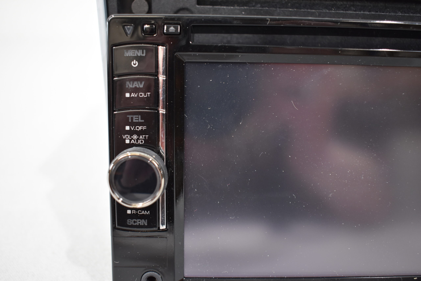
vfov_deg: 36.9
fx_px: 421
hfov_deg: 53.1
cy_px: 140
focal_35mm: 36
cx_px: 210
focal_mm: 24
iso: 800
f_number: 4.5
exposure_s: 1/60
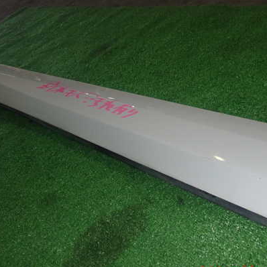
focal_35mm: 48
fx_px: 419
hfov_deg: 35.3
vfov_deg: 35.4
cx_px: 152
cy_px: 130
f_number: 7.1
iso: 320
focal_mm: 6.37
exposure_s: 1/40
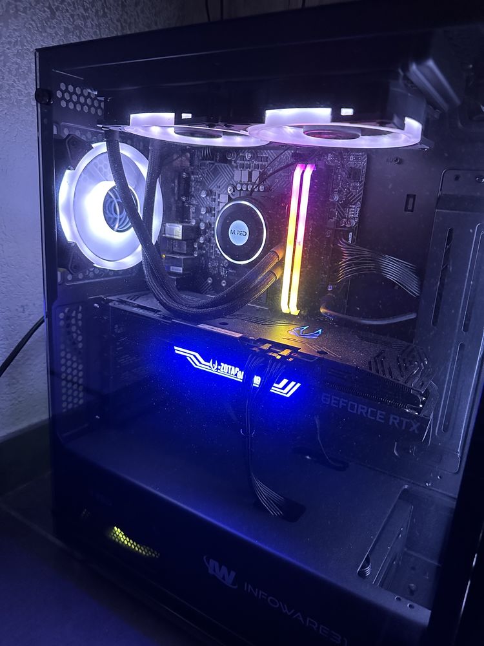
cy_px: 323
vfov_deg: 71.6
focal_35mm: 24
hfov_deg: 56.8
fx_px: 447
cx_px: 242
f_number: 1.78
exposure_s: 1/40
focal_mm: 6.86
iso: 1000
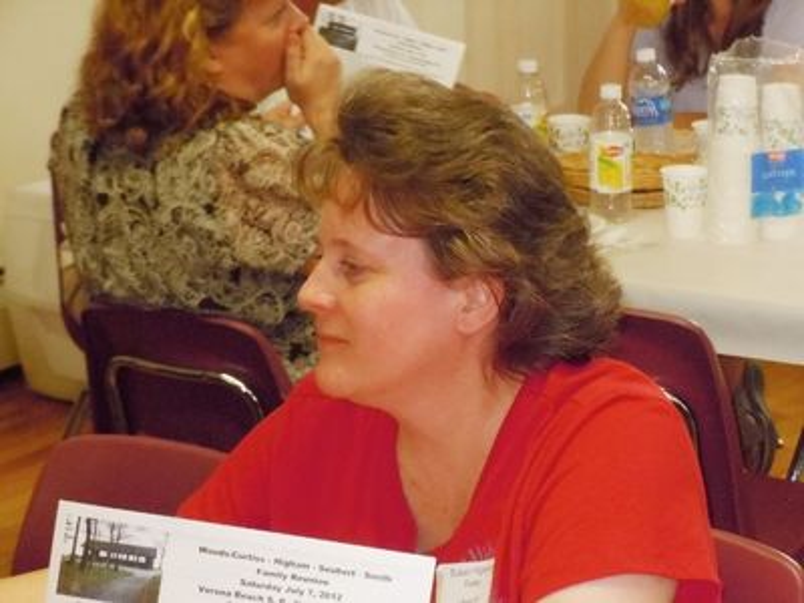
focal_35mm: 120
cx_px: 402
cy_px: 302
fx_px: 2787
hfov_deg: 16.4
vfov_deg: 12.3
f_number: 5.4
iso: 1000
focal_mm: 21.5
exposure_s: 1/50
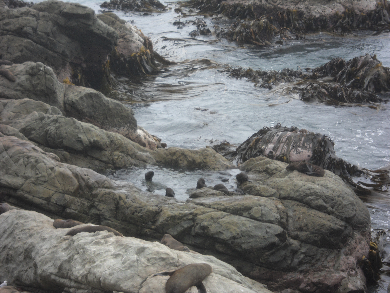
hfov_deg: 15.8
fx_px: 1408
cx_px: 195
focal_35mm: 125
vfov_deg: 11.9
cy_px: 146
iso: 80
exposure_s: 1/125
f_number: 5.9
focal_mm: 22.5
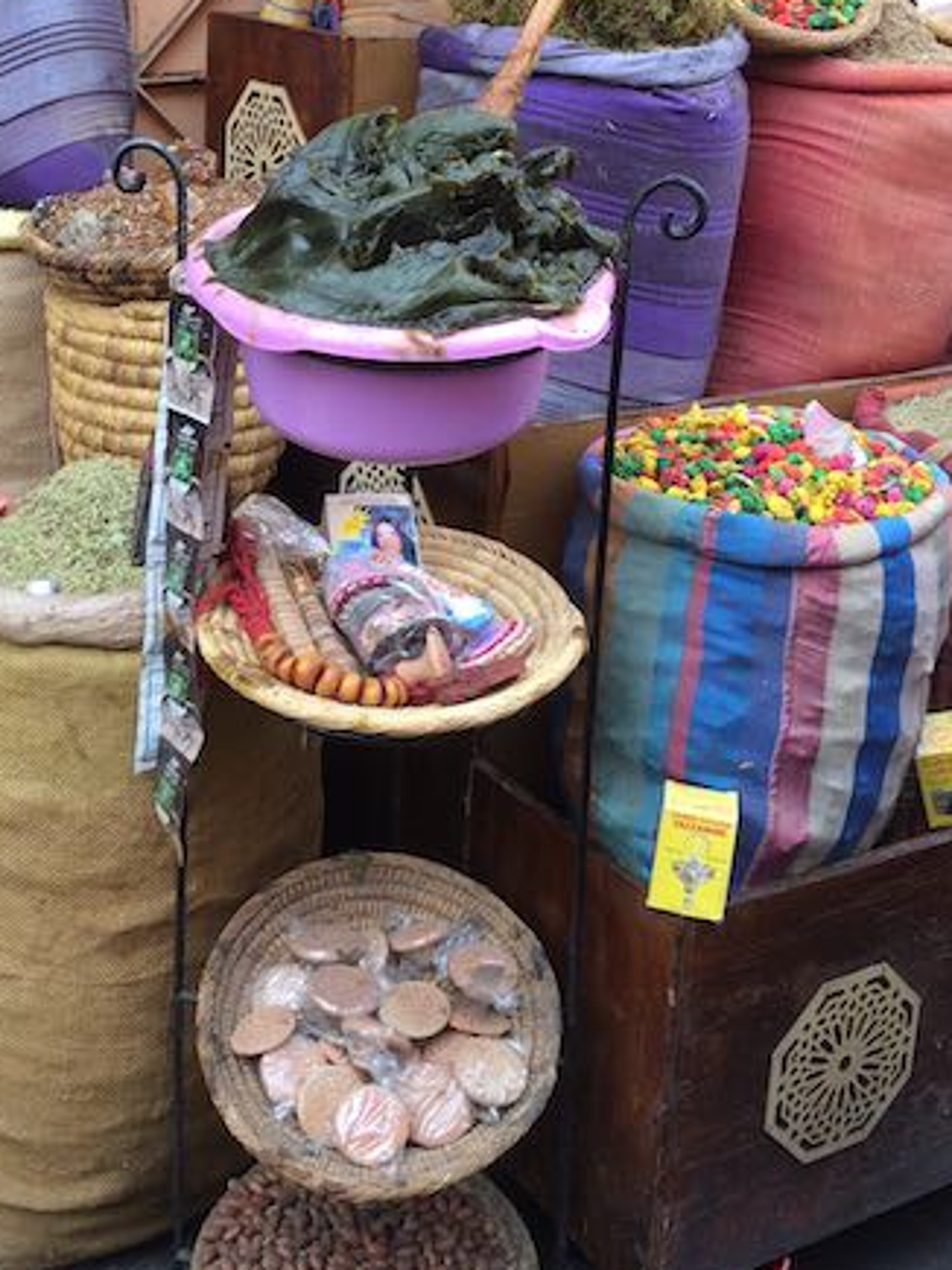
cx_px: 254
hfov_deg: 29.8
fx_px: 1761
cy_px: 353
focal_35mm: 48
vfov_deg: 38.9
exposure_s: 1/100
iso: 40
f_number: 2.2
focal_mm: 4.15
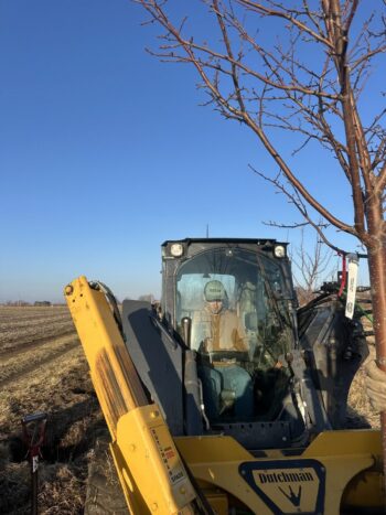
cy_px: 258
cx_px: 193
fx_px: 357
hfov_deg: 56.8
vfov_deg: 71.6
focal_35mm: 24
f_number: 1.78
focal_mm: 6.86
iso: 80
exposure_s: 1/3058
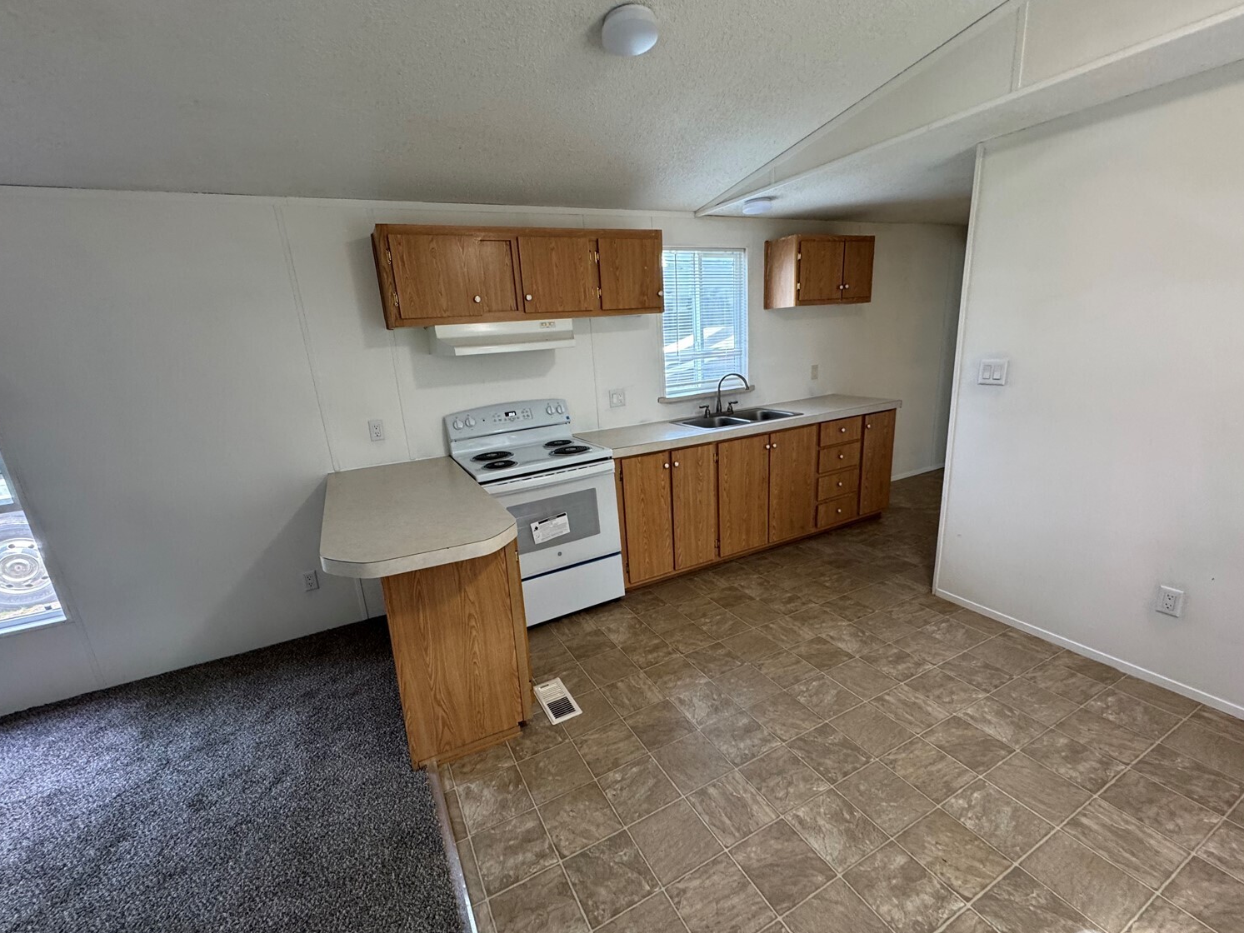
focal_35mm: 15
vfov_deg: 81.7
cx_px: 616
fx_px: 539
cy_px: 486
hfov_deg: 98.2
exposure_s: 1/60
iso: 250
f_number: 2.2
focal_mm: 2.22
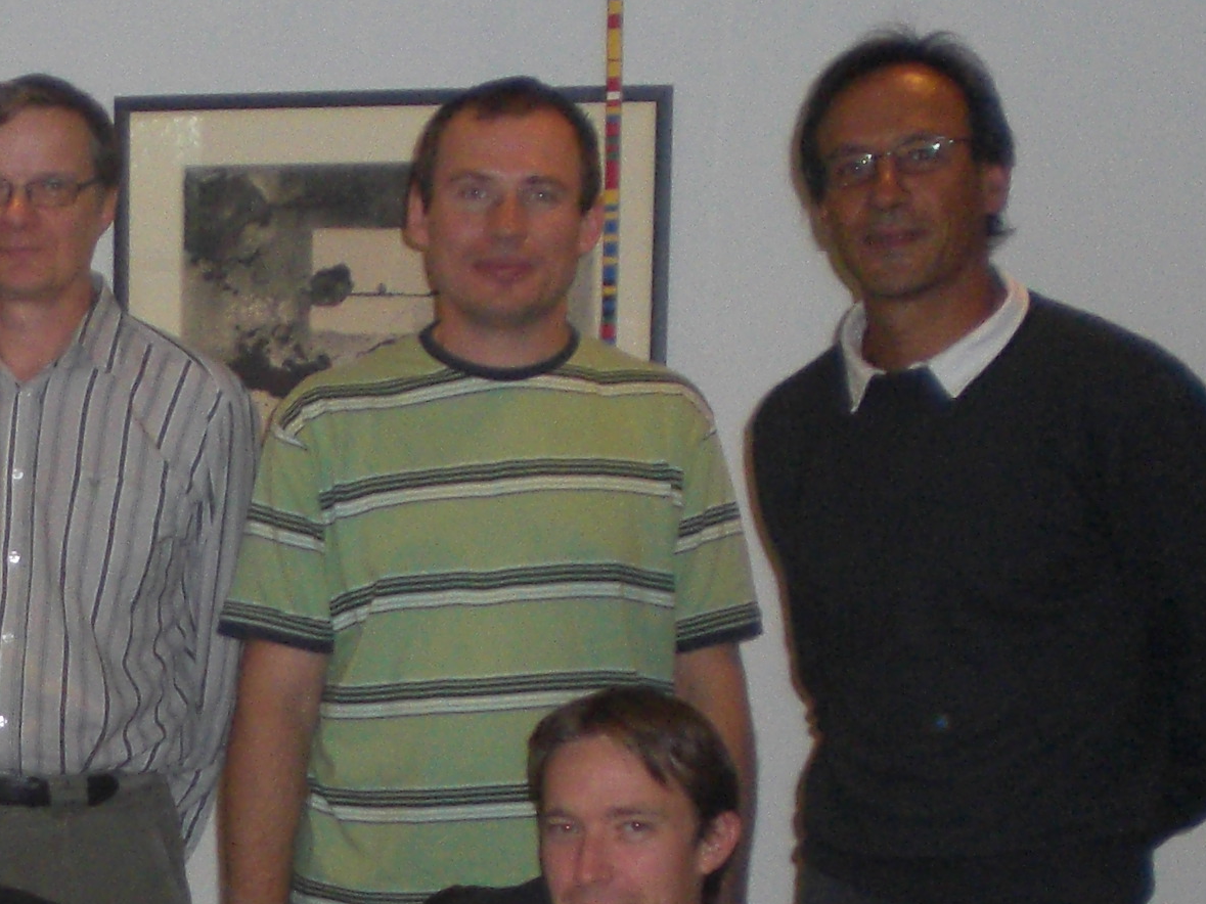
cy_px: 1005
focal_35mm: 99
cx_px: -214
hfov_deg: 18.8
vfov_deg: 14.6
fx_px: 3449
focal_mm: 6.3
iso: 200
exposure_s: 1/60
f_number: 3.1
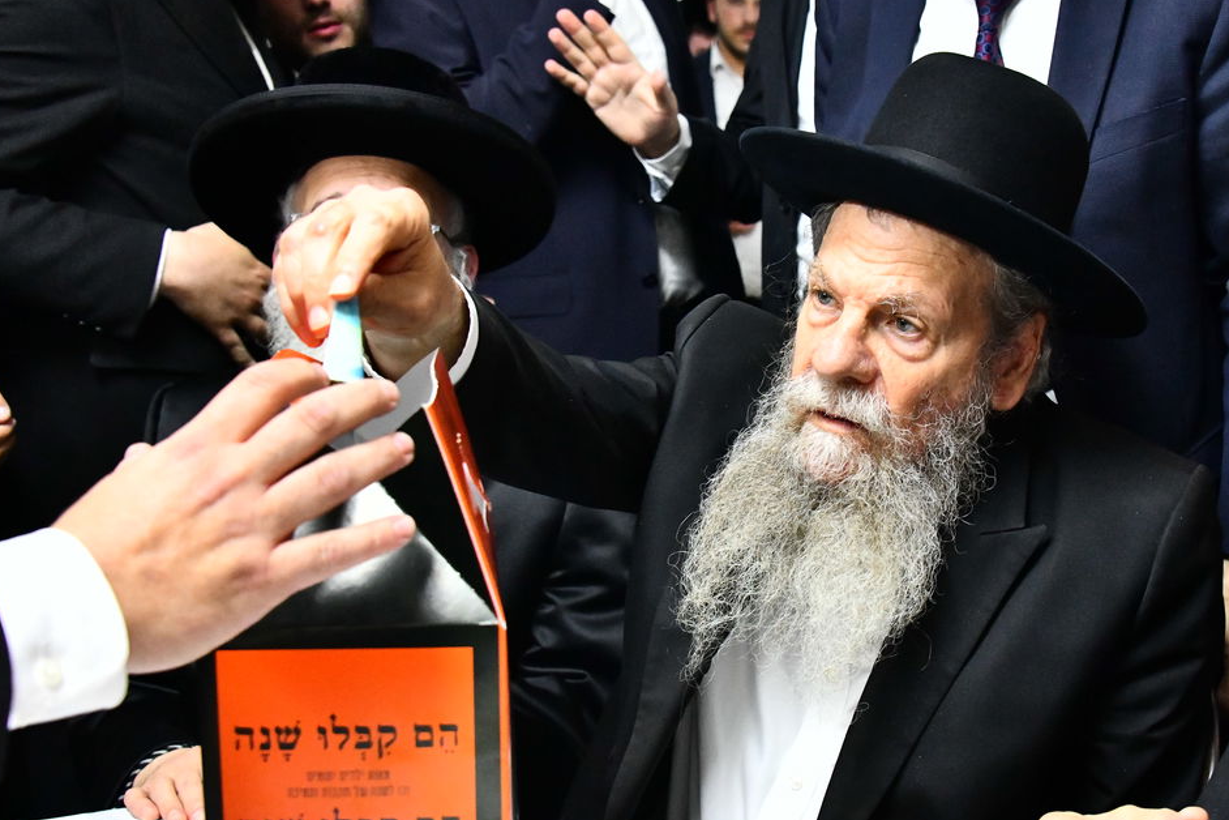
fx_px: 1775
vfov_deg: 26.0
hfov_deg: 37.8
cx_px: 818
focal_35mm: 52
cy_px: 467
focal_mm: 35
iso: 5000
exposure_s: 1/125
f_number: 5
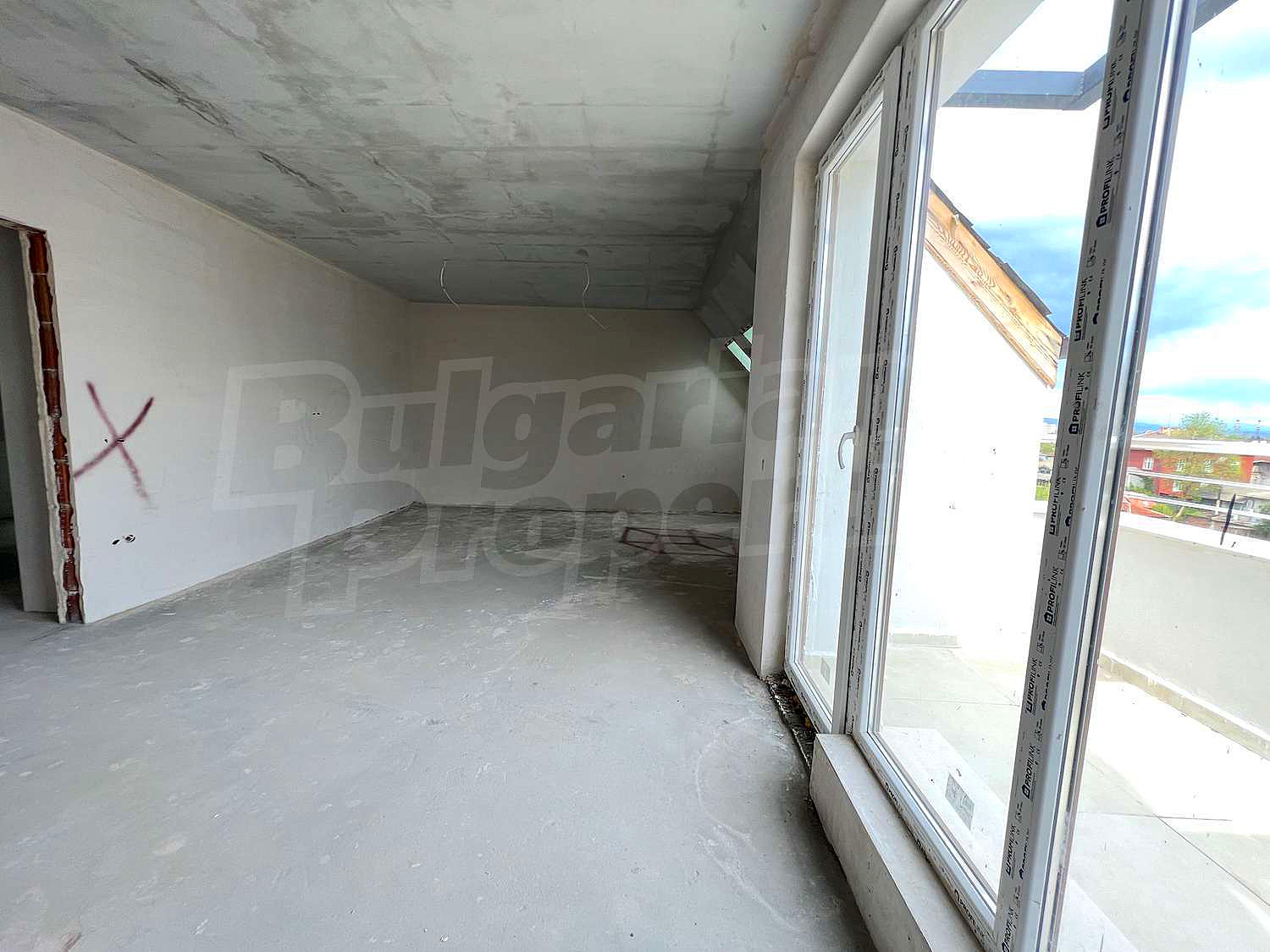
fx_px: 477
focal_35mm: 13
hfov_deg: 106.2
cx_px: 635
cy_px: 476
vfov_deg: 89.9
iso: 32
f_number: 1.8
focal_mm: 1.57
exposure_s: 1/103
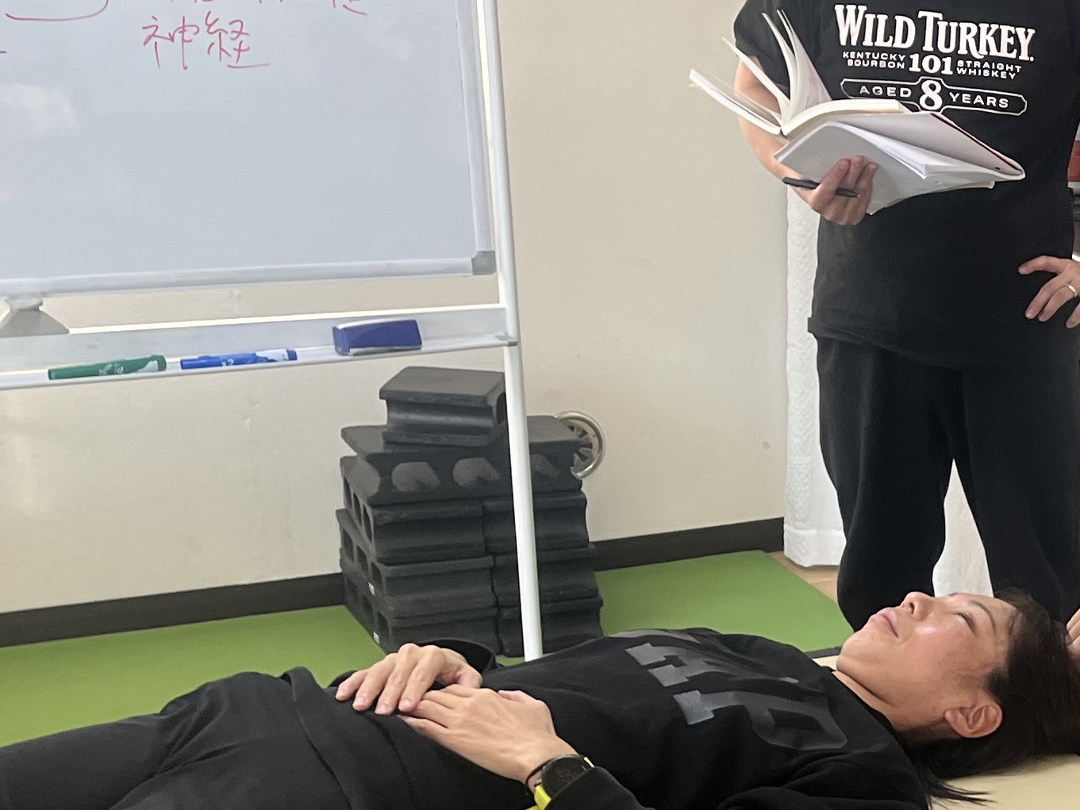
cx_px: 1352
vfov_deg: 18.6
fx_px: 2403
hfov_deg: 22.9
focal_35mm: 77
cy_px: 805
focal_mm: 5.1
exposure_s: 1/100
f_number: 1.6
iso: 100
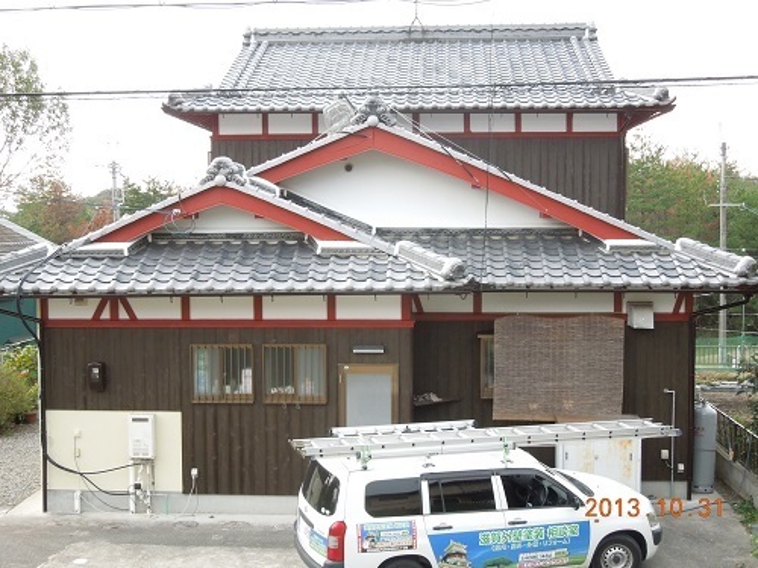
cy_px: 284
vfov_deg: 30.3
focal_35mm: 48
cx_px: 379
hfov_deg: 39.7
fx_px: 1051
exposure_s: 1/40
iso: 400
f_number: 4
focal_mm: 8.7
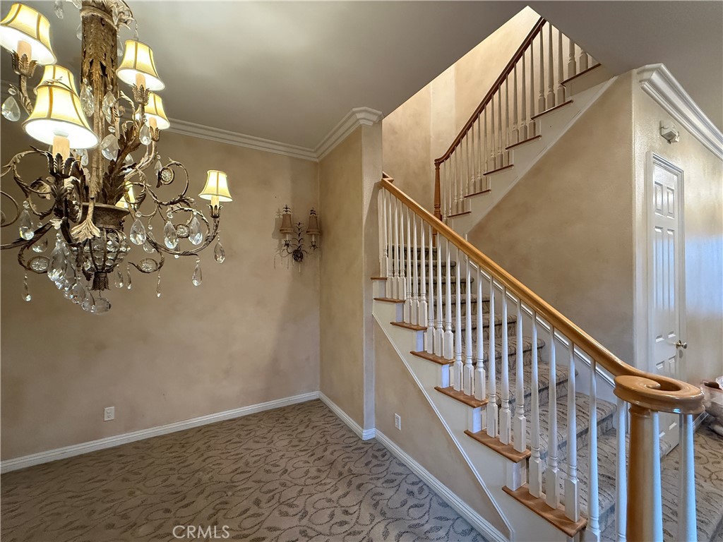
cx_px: 362
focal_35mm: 14
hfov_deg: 102.1
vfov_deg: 85.7
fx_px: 292
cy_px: 271
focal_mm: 2.22
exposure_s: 1/60
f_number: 2.2
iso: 640
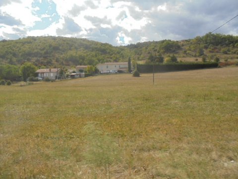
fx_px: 179
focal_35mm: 26
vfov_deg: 53.1
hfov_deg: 67.3
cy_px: 90
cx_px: 119
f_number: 3.5
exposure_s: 1/800
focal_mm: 4.6
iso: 100
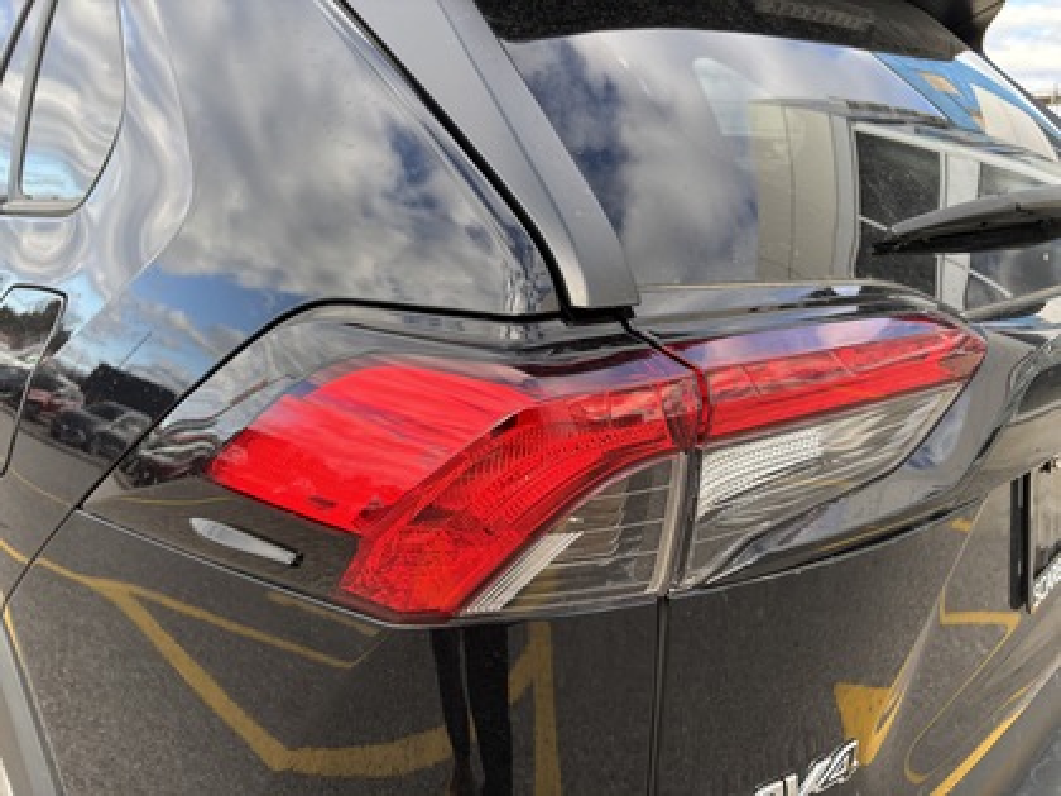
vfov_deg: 53.1
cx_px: 530
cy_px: 398
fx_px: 797
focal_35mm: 26
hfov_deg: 67.3
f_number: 1.6
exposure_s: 1/525
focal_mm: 5.96
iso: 50
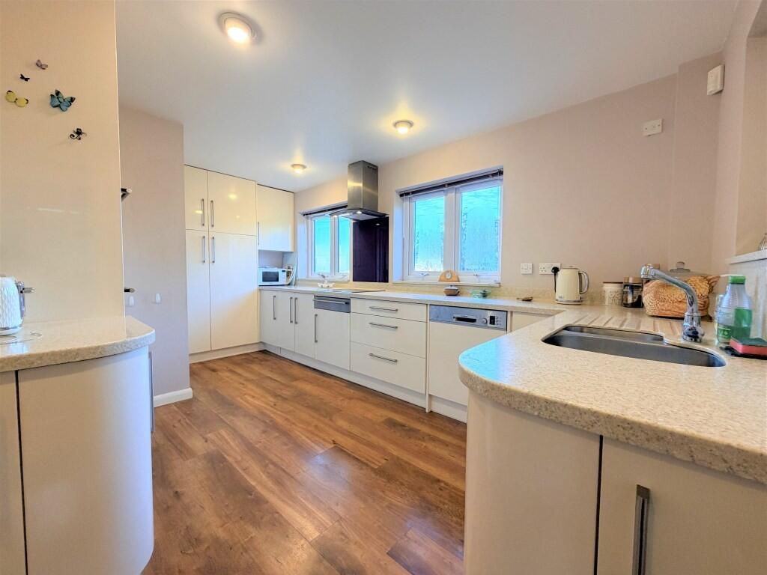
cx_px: 384
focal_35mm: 14
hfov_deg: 102.1
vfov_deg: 85.7
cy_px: 288
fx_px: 310
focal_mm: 2.22
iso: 200
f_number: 2.2
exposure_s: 1/100
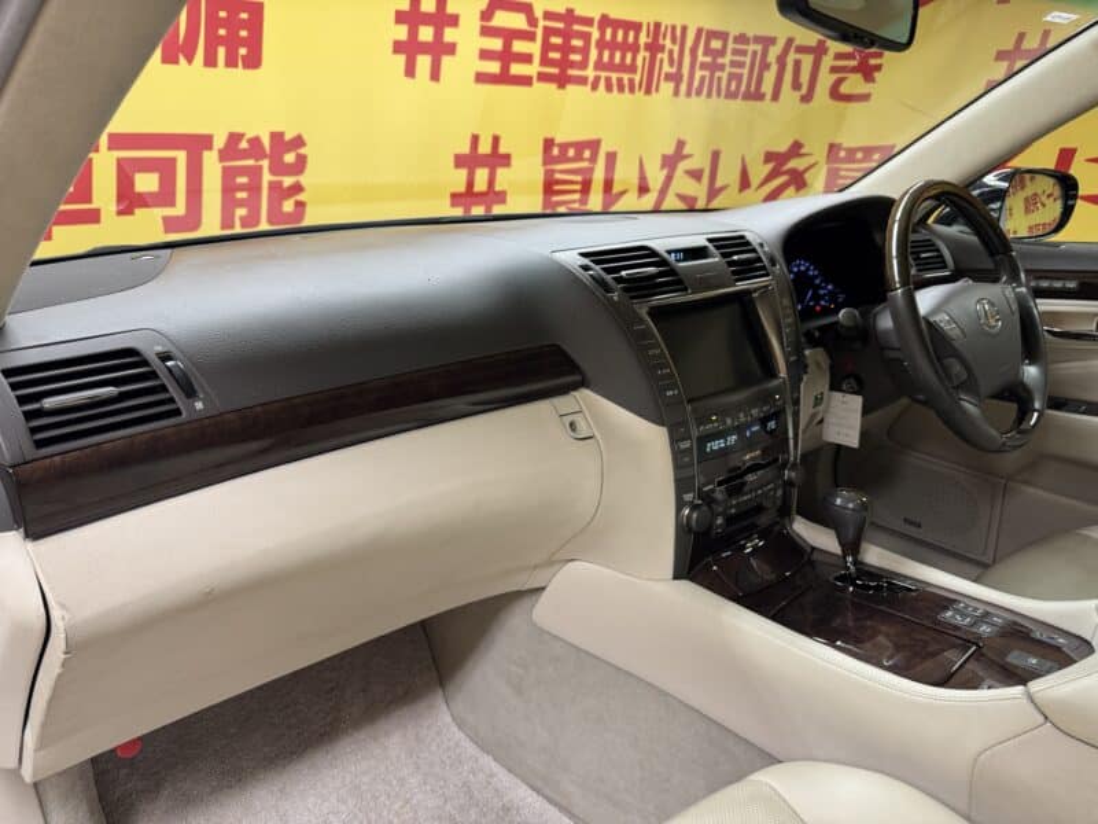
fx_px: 761
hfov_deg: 71.6
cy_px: 412
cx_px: 549
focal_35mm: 24
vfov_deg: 56.8
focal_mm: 6.76
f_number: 1.78
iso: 100
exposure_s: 1/50
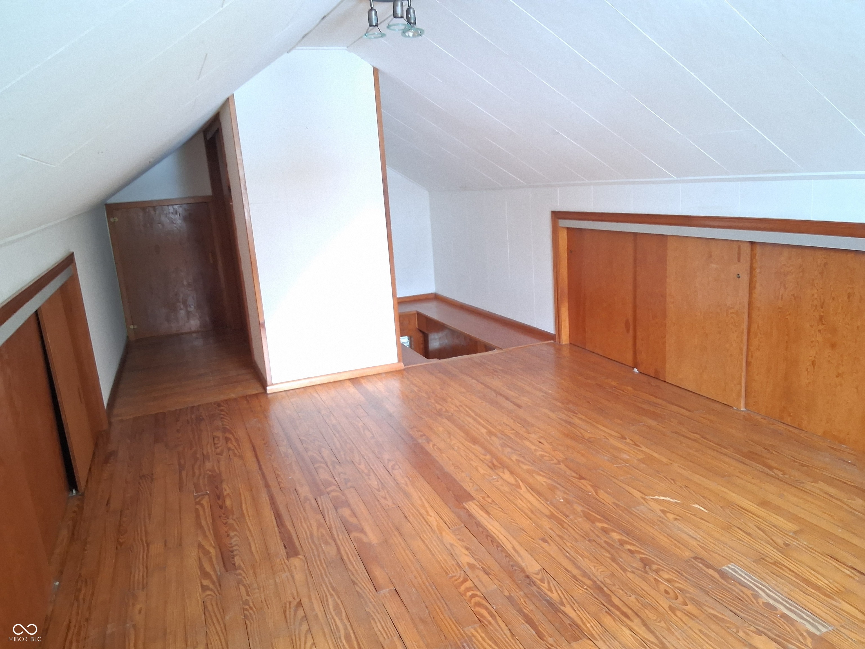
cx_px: 432
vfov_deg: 53.1
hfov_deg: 67.3
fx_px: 650
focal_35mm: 26
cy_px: 324
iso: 500
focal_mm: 3.98
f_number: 1.8
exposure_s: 1/33
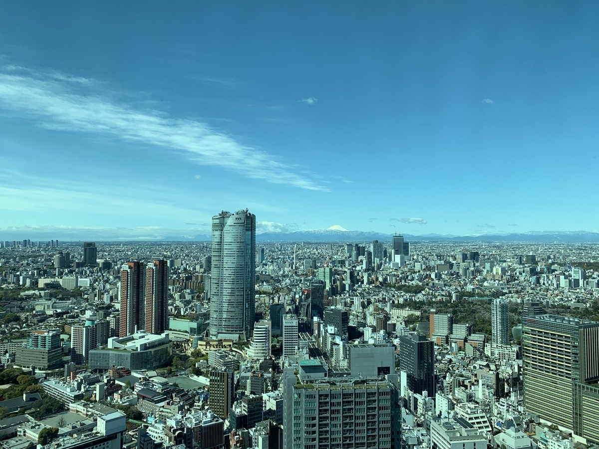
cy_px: 224
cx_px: 300
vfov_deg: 53.1
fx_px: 450
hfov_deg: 67.3
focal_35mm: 26
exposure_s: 1/1585
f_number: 1.8
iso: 25
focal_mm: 4.25
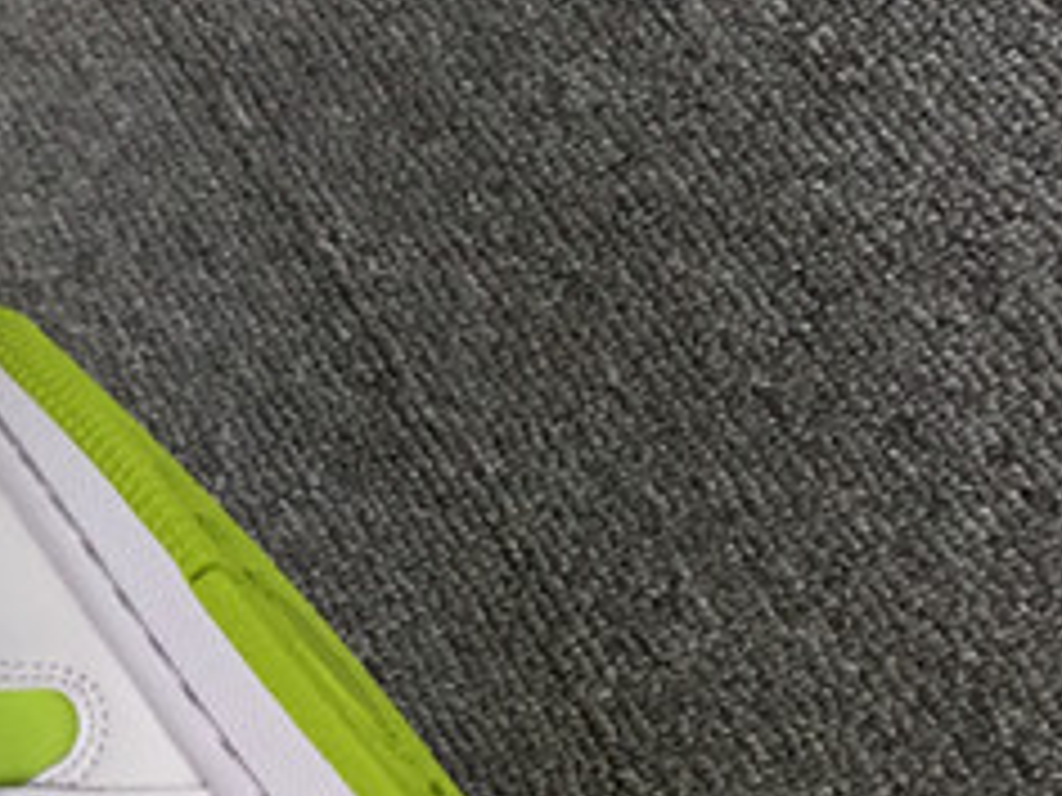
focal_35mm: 118
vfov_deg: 12.5
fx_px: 3620
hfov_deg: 15.1
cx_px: -648
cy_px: 88
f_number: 2.4
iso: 25
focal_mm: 3.3
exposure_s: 1/184
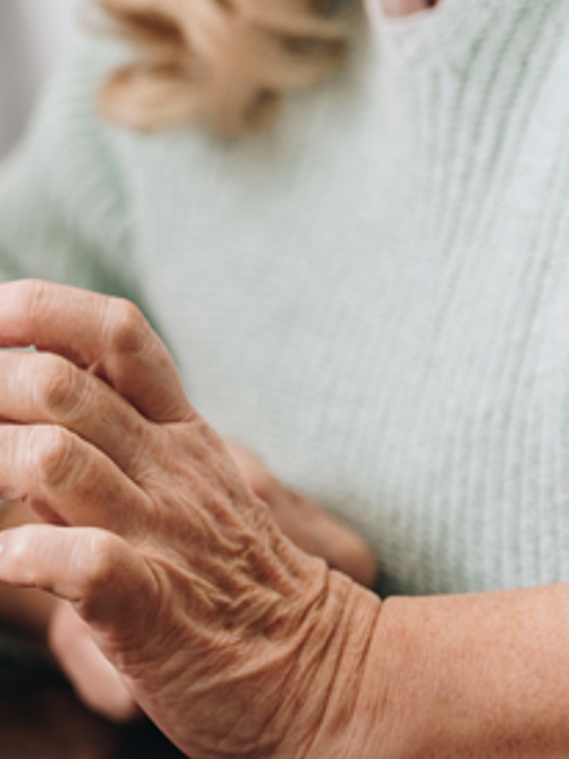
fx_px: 9344
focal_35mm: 426
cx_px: -539
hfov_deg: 3.5
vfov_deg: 4.7
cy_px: 313
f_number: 3.2
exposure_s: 1/200
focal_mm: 145
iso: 100
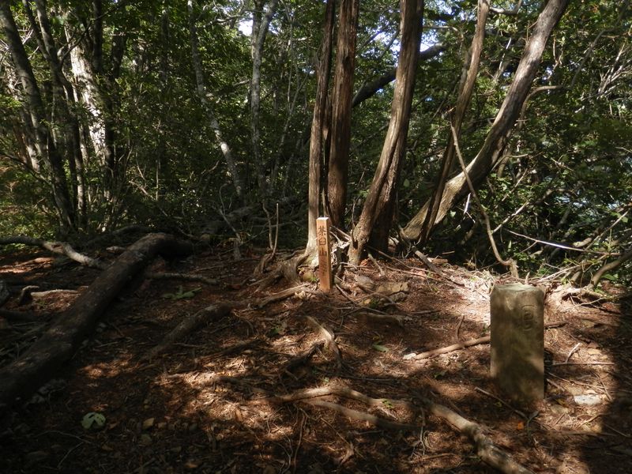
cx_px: 316
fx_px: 602
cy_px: 237
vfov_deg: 42.9
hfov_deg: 55.4
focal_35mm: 33
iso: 80
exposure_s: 1/125
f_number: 3.4
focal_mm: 6
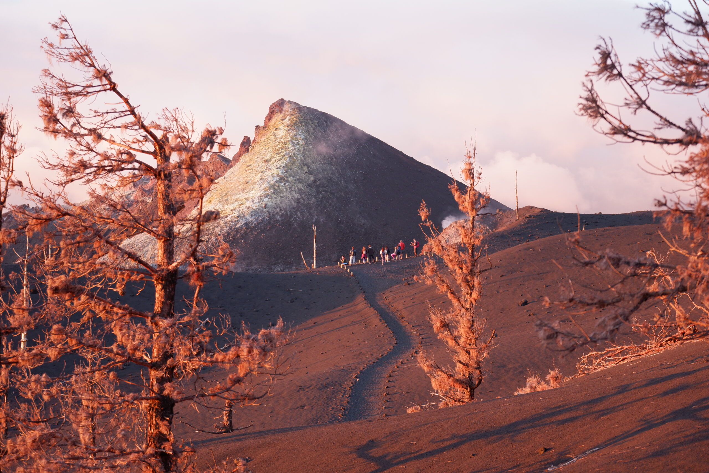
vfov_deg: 17.5
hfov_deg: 26.0
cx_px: 354
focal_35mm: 78
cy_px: 236
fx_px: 1536
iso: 500
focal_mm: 52
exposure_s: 1/140
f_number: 2.8
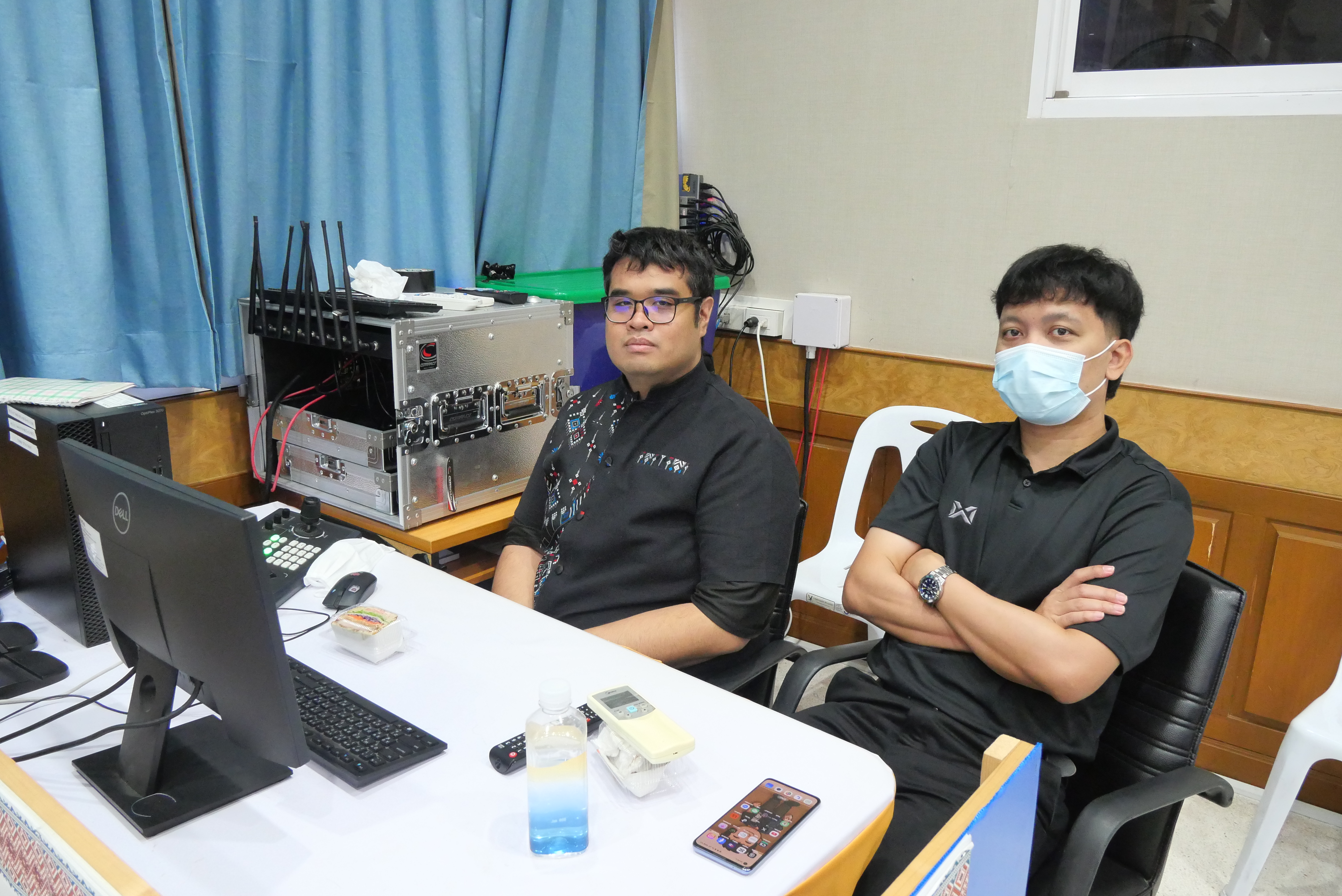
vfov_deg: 53.2
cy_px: 448
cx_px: 671
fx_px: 895
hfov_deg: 73.7
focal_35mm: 24
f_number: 5
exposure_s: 1/25
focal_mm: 12
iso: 3200
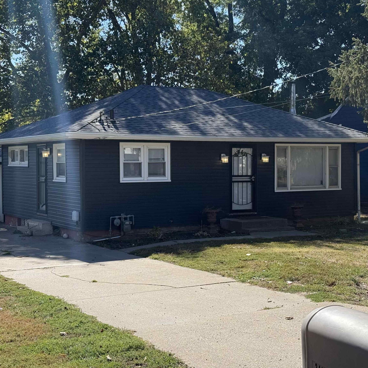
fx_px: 686
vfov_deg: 30.0
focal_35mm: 57
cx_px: 186
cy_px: 183
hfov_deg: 30.0
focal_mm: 6.76
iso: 100
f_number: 1.78
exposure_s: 1/3378
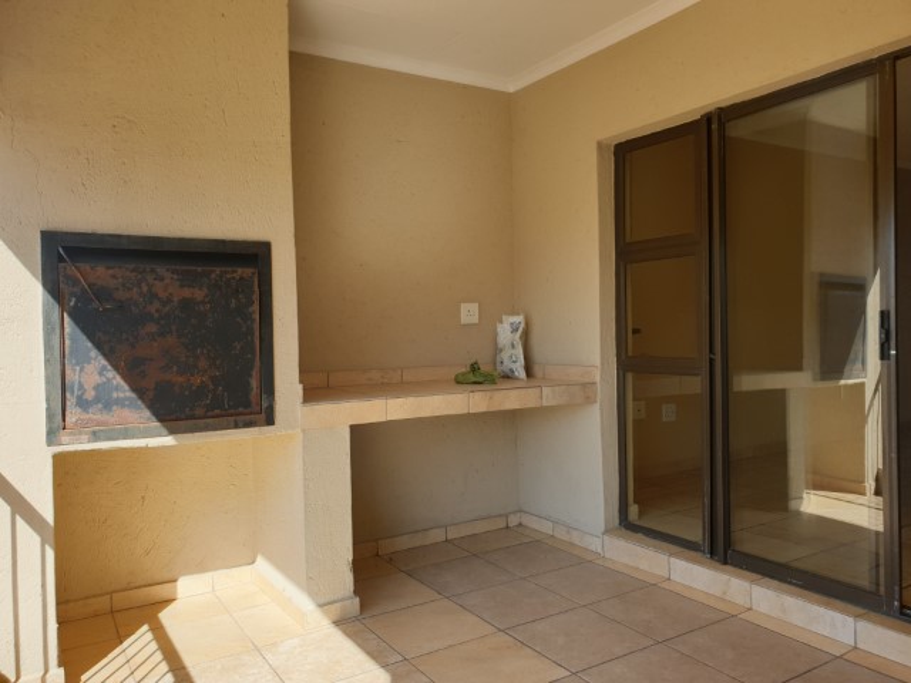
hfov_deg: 67.3
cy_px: 342
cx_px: 456
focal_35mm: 26
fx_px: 684
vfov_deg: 53.1
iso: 50
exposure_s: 1/480
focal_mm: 4.3
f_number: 2.4
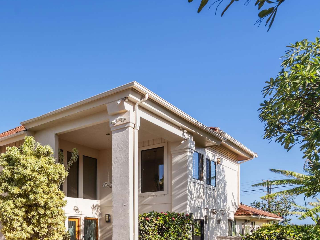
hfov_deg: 44.5
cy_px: 227
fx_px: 305
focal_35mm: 33
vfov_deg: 39.1
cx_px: -19
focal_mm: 16
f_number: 8
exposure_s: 1/80
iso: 100
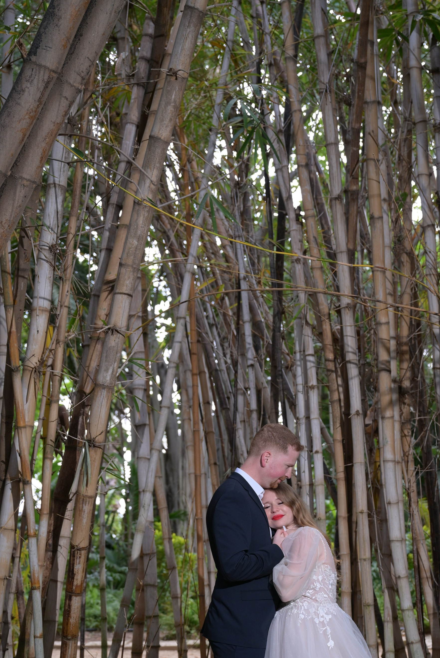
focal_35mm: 58
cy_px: 451
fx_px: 1062
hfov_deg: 23.3
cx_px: 299
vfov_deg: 34.1
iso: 250
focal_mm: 40
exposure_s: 1/160
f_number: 3.5
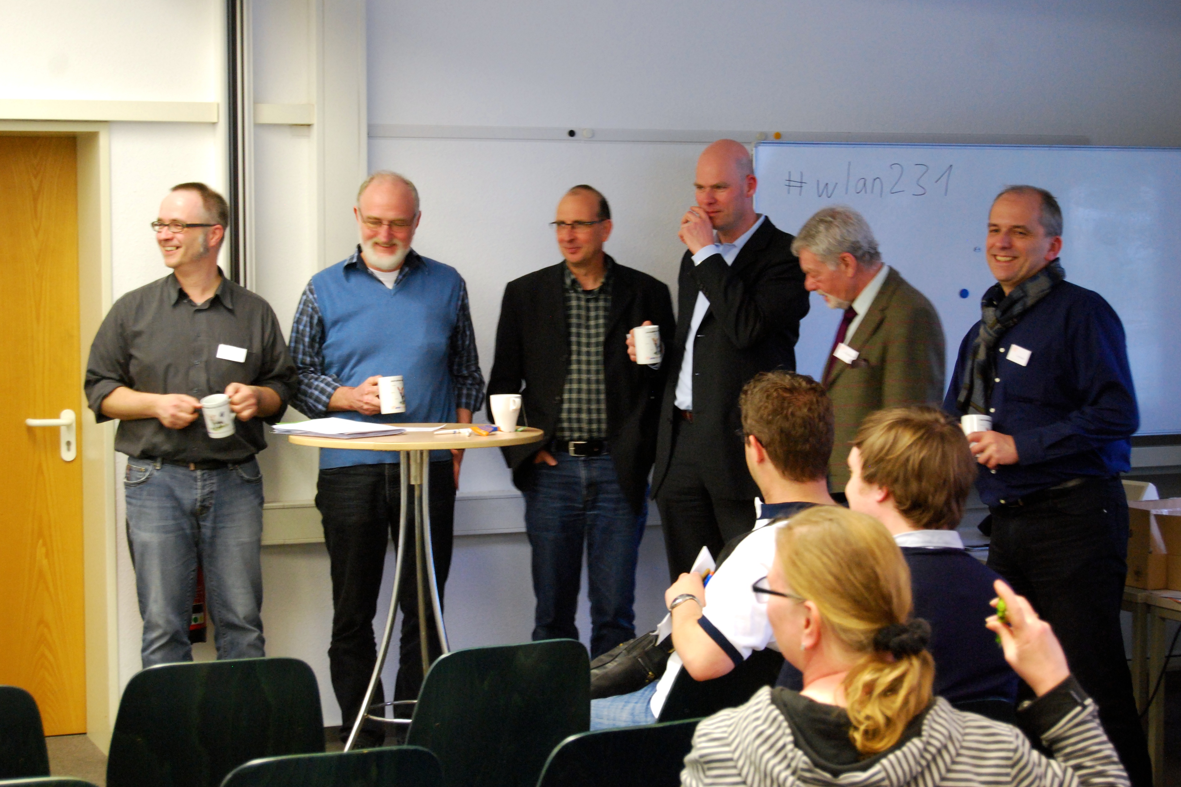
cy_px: 393
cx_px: 588
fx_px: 2395
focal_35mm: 73
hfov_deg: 27.7
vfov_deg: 18.7
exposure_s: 1/30
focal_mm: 48
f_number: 5.6
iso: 1000
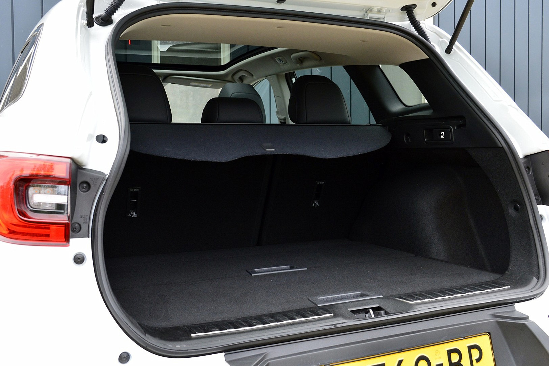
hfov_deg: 49.6
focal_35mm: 39
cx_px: 274
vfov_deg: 34.2
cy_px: 183
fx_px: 595
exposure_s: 1/60
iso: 800
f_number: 7.1
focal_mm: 26
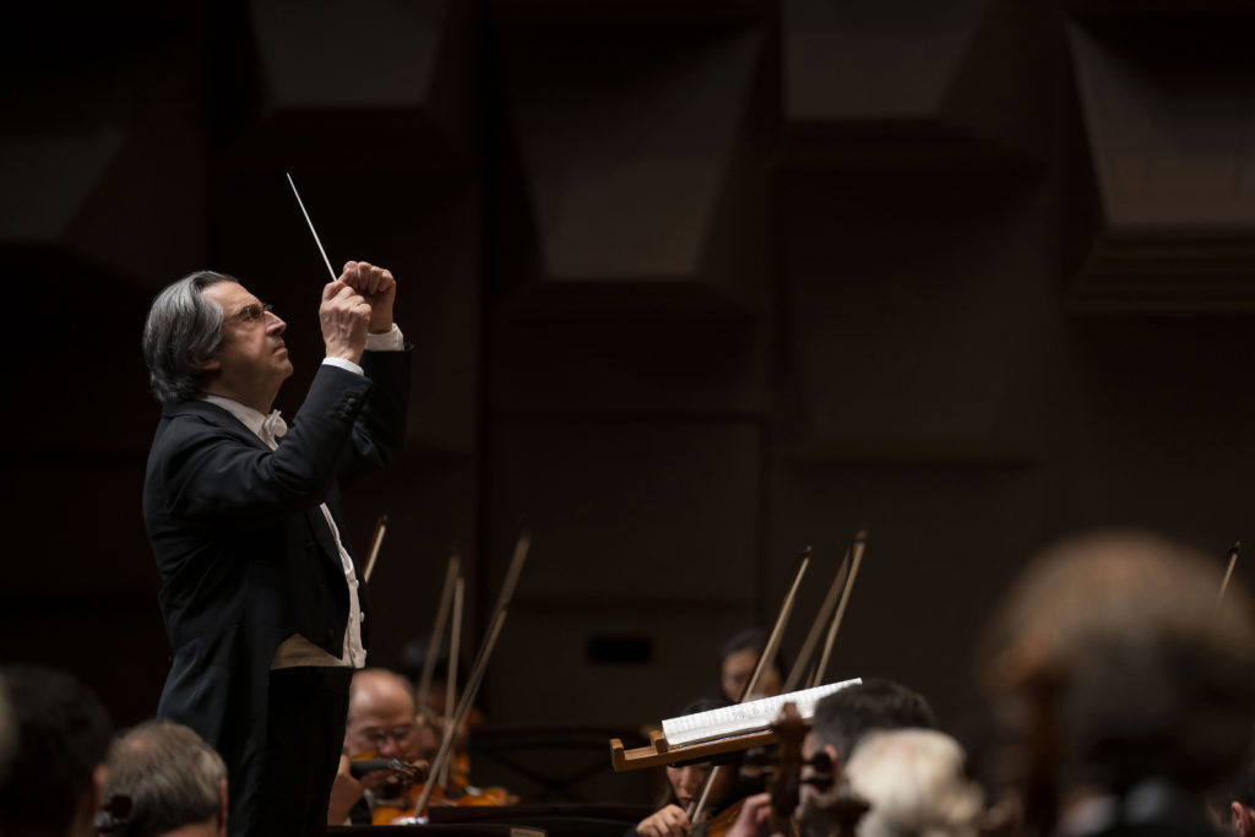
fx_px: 6868
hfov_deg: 10.4
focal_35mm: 197
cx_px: 628
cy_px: 418
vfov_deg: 7.0
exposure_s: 1/500
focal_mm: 197
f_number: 3.2
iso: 1600
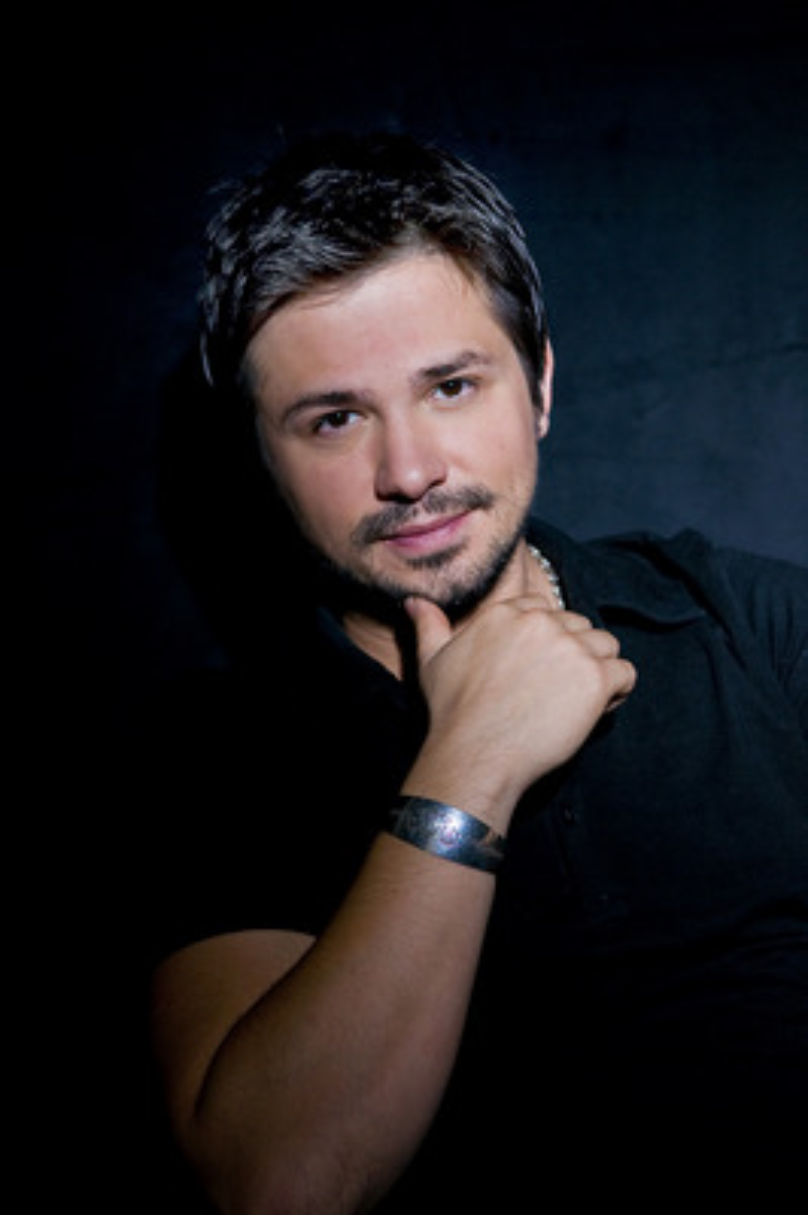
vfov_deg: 28.1
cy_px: 608
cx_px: 404
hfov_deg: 18.9
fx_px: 2428
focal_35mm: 72
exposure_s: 1/80
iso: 100
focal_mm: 48
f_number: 5
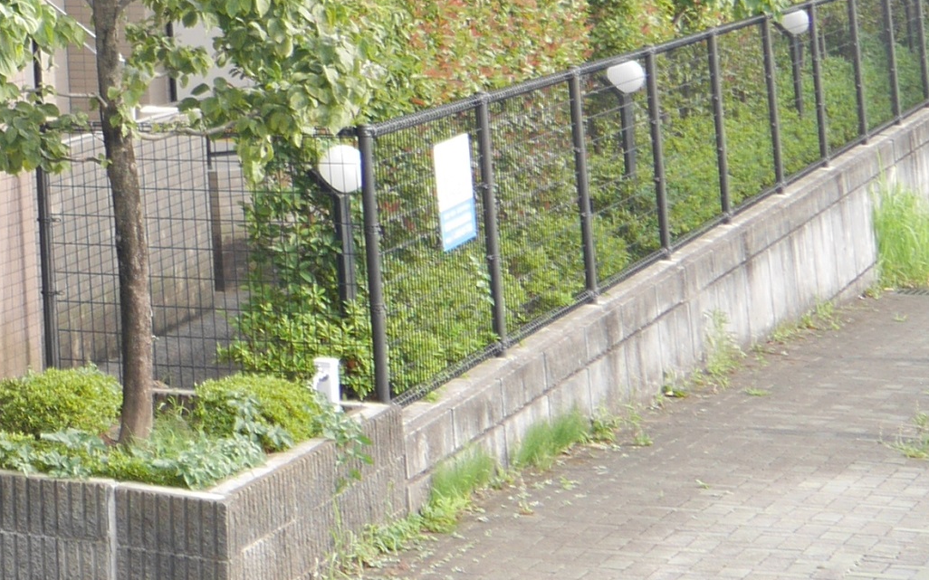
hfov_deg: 14.3
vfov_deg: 9.9
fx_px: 3139
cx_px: -870
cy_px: -559
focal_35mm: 124
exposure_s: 1/160
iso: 200
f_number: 4.5
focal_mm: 15
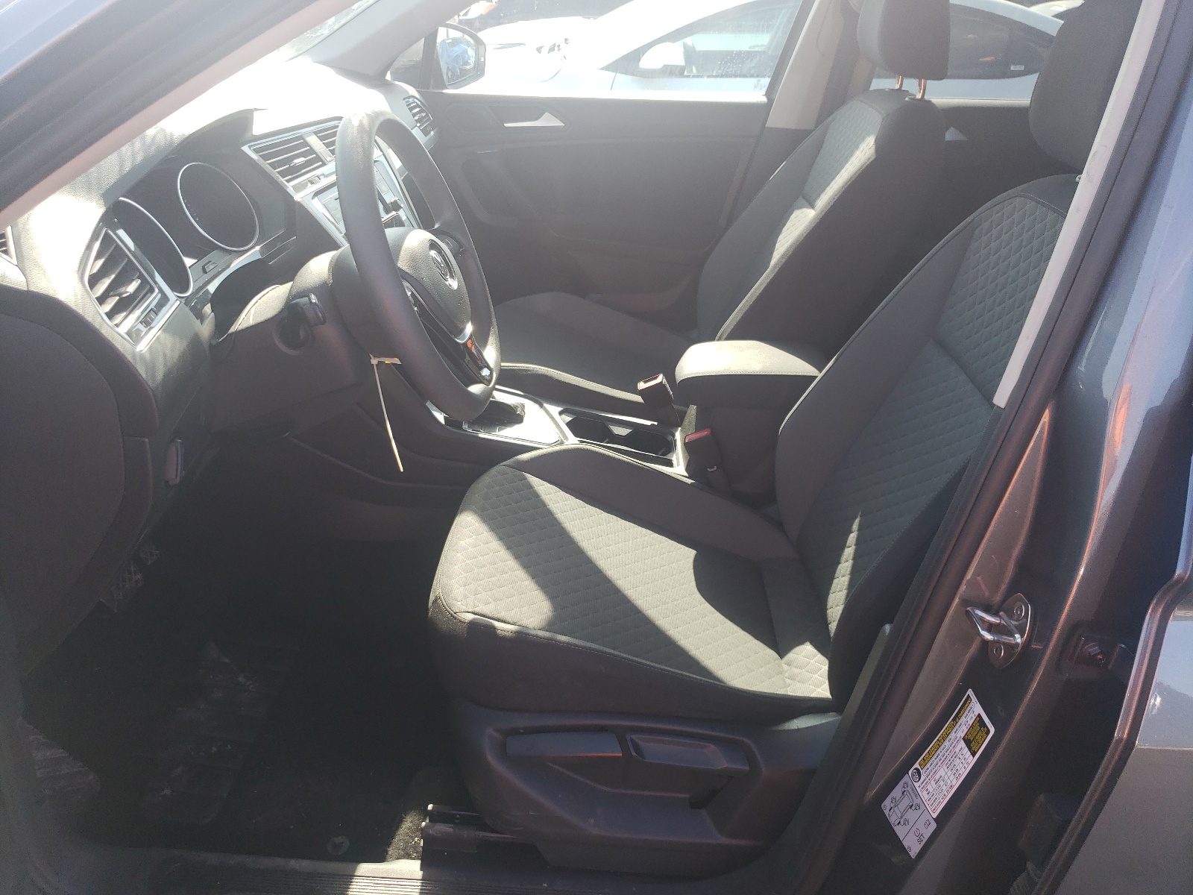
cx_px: 596
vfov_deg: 53.1
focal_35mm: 26
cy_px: 448
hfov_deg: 67.3
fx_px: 896
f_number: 1.5
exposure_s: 1/400
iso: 50
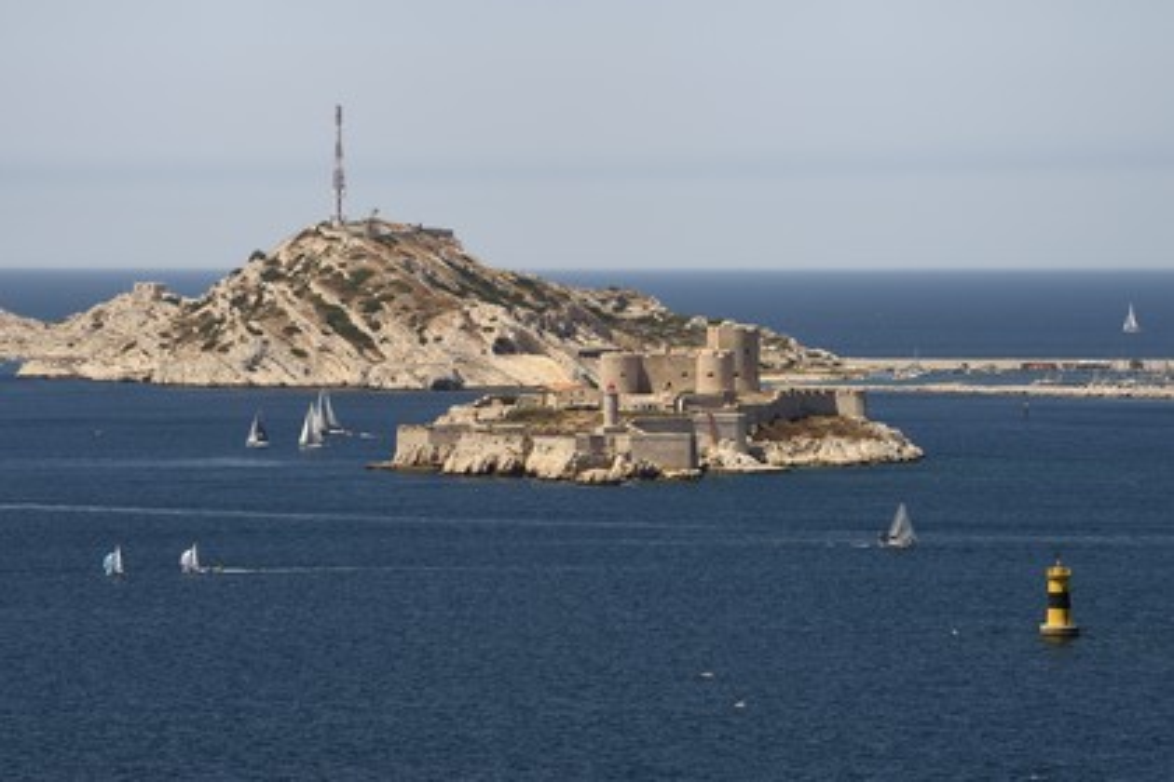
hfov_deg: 10.3
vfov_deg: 6.9
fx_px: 6522
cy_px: 391
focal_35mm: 200
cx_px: 587
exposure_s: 1/400
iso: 200
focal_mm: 200
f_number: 14
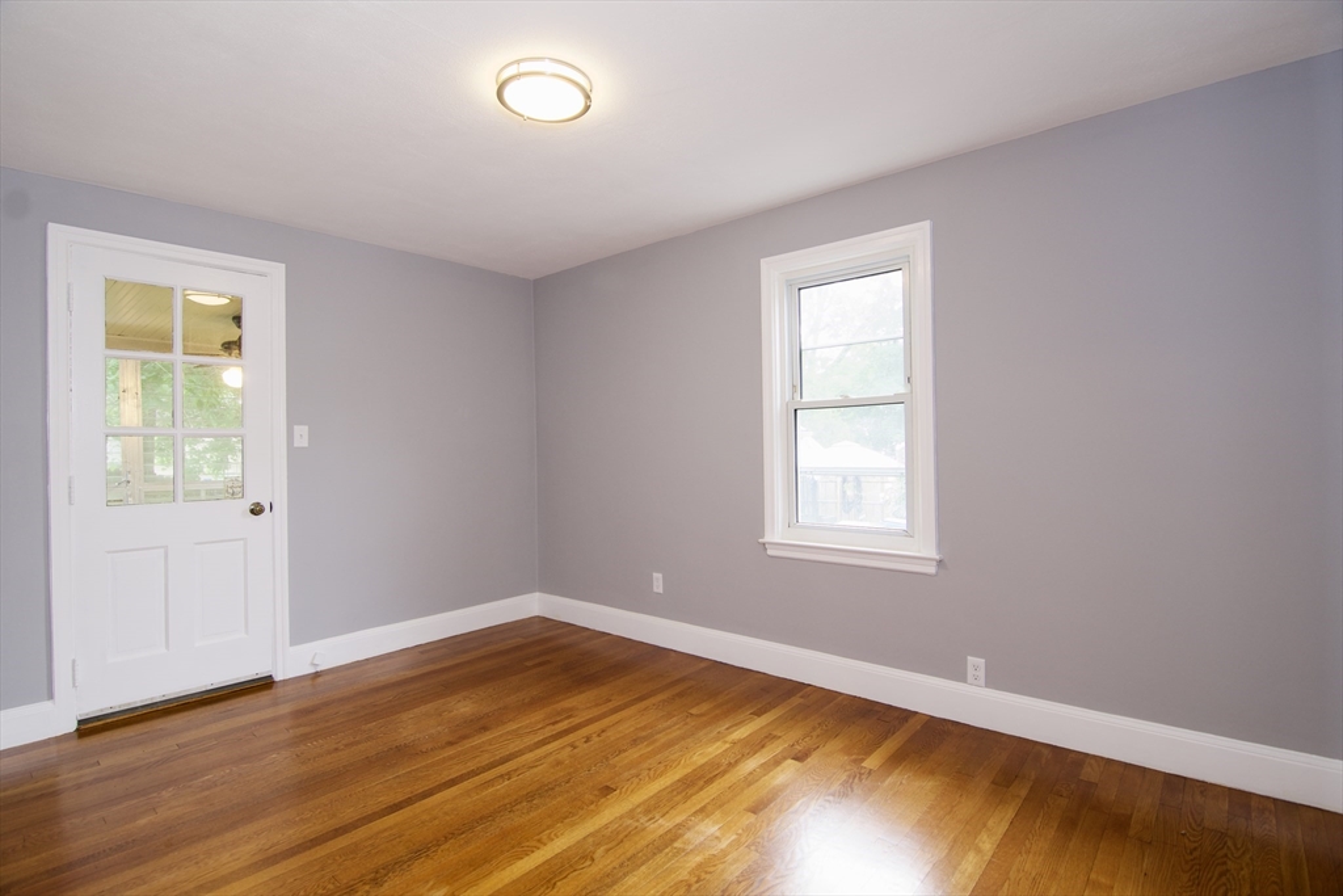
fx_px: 616
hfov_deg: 95.0
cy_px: 448
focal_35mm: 16
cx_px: 672
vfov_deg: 72.1
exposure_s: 1/20
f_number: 5.6
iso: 320
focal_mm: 11
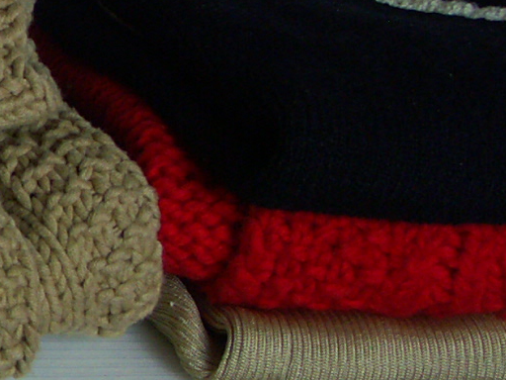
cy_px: 172
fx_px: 1900
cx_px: -343
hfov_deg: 13.8
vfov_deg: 11.4
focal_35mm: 130
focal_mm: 8.33
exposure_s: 1/50
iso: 100
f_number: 3.2
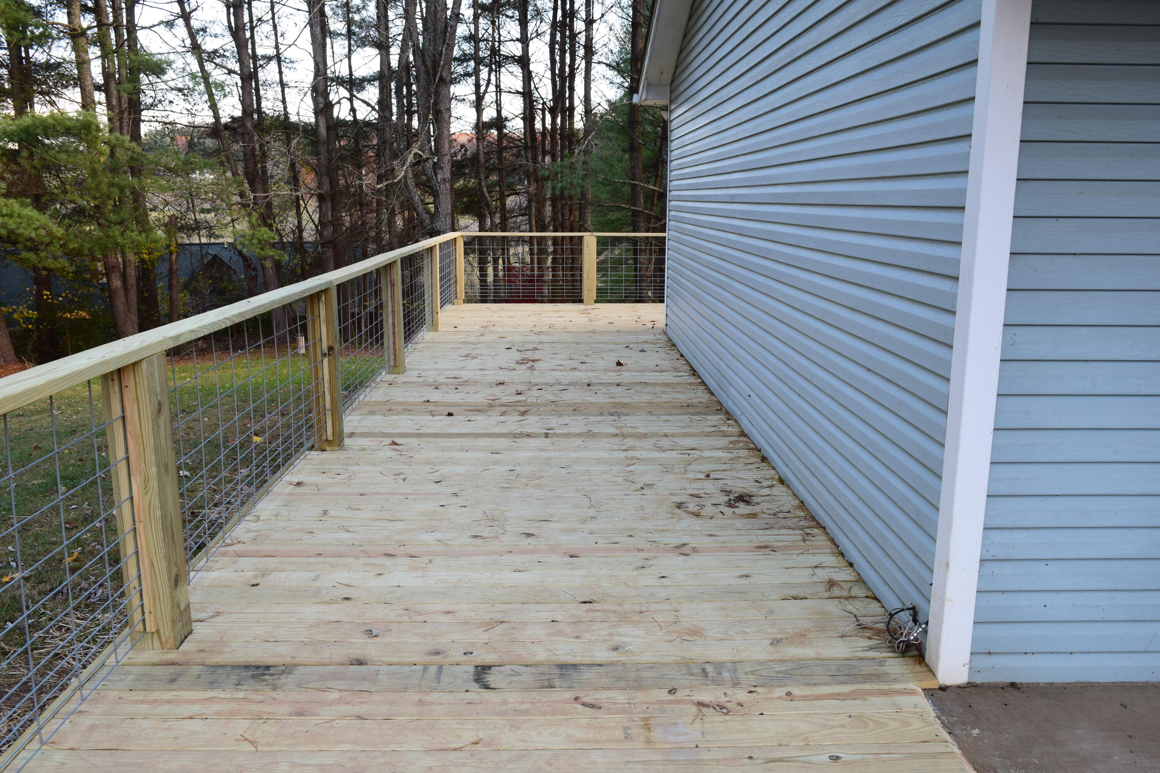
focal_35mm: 27
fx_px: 870
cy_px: 386
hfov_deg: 67.4
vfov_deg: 47.9
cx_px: 580
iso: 400
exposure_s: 1/80
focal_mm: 18
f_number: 8
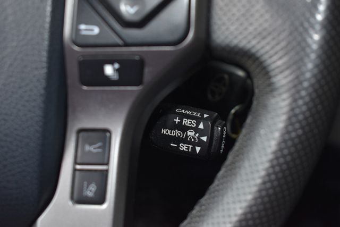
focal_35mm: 69
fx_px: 652
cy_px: 114
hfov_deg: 29.2
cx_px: 170
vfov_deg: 19.7
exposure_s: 1/125
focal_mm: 46
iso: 450
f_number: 5.3
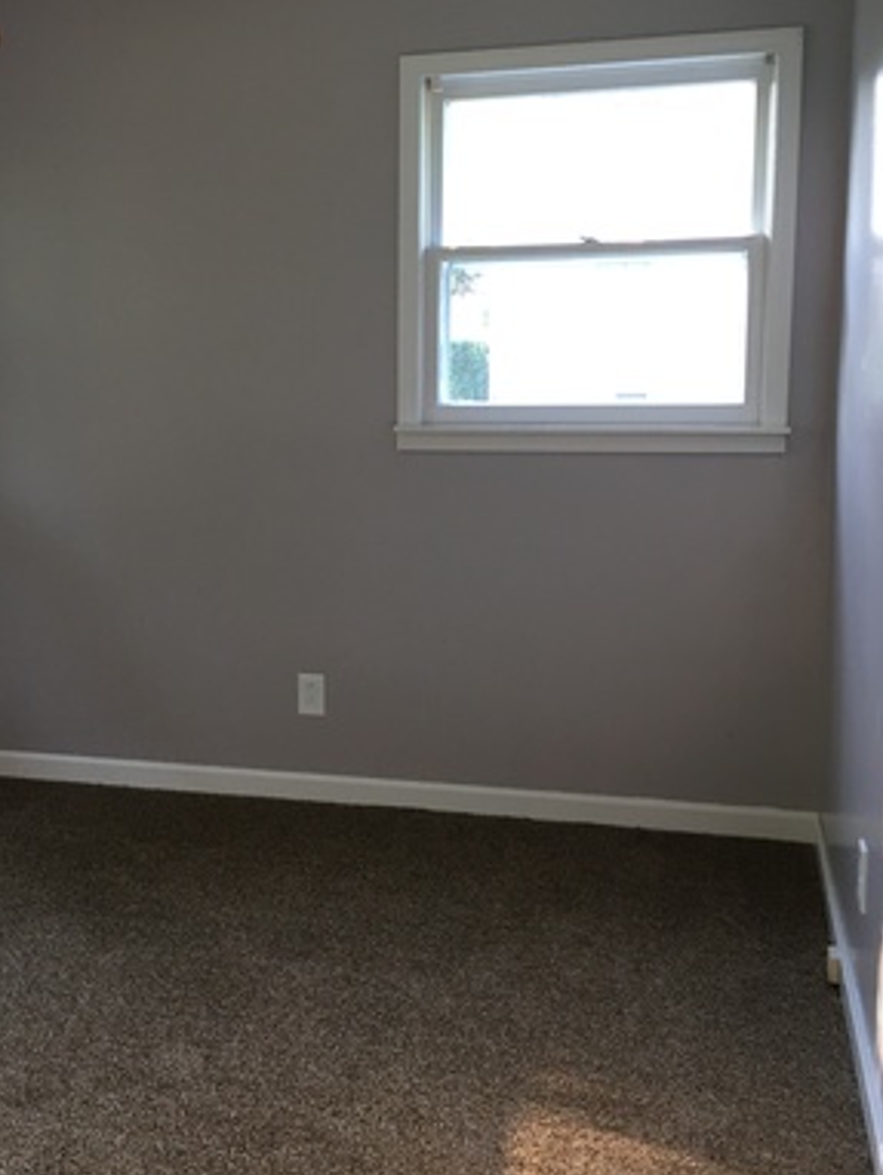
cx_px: 251
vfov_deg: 42.9
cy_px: 572
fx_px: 1495
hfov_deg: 32.4
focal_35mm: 44
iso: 80
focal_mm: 4.15
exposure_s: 1/30
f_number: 2.2
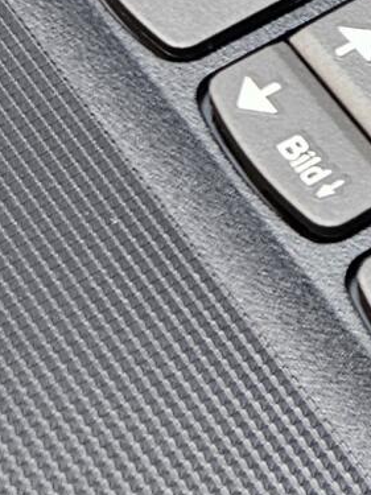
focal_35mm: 157
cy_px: -272
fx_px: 2245
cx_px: 648
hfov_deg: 9.1
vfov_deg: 12.0
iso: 320
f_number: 1.8
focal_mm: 5.4
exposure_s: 1/100
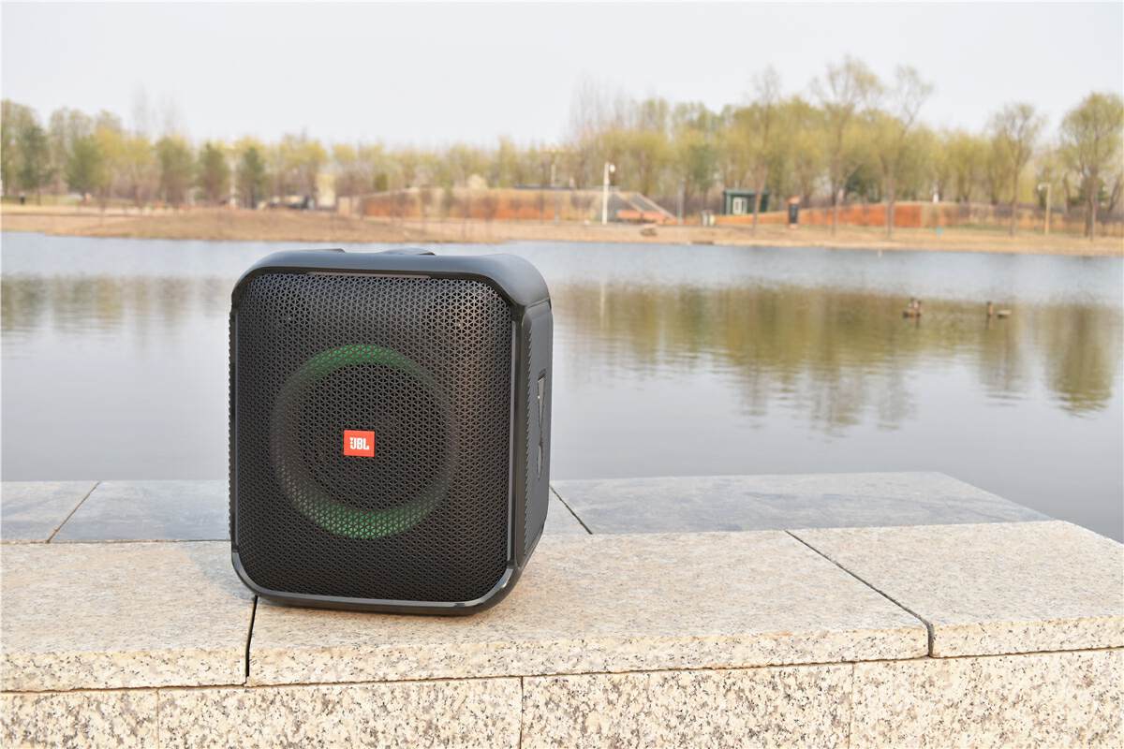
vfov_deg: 33.0
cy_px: 374
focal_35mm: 40
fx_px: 1264
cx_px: 562
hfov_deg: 47.9
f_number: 7.1
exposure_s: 1/320
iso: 200
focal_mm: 27
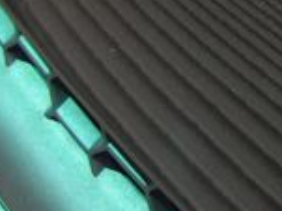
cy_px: -222
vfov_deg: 11.2
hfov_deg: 14.9
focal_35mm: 119
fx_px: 969
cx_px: 465
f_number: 1.8
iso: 100
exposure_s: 1/20
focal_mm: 6
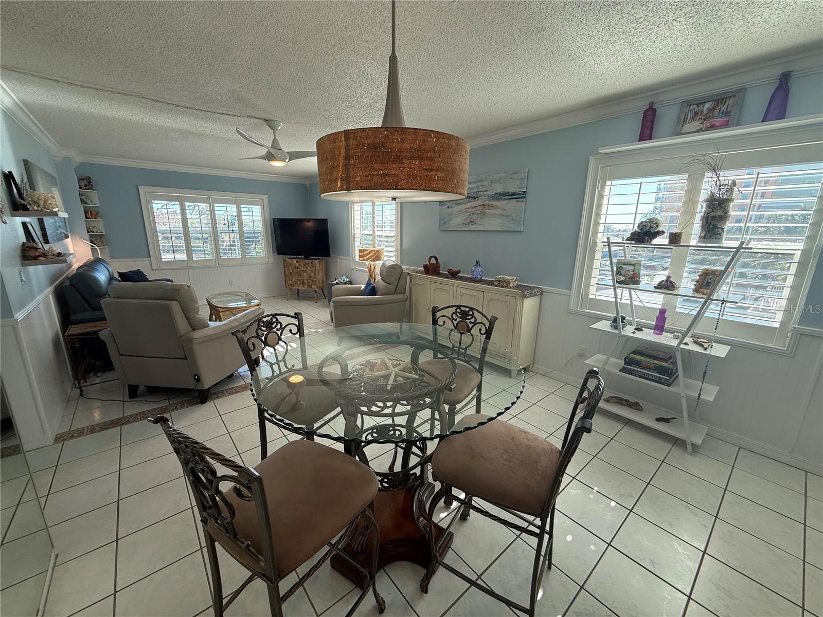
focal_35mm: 14
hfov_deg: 102.1
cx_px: 412
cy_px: 308
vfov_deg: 85.7
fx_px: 333
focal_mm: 2.22
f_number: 2.2
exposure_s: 1/120
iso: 64
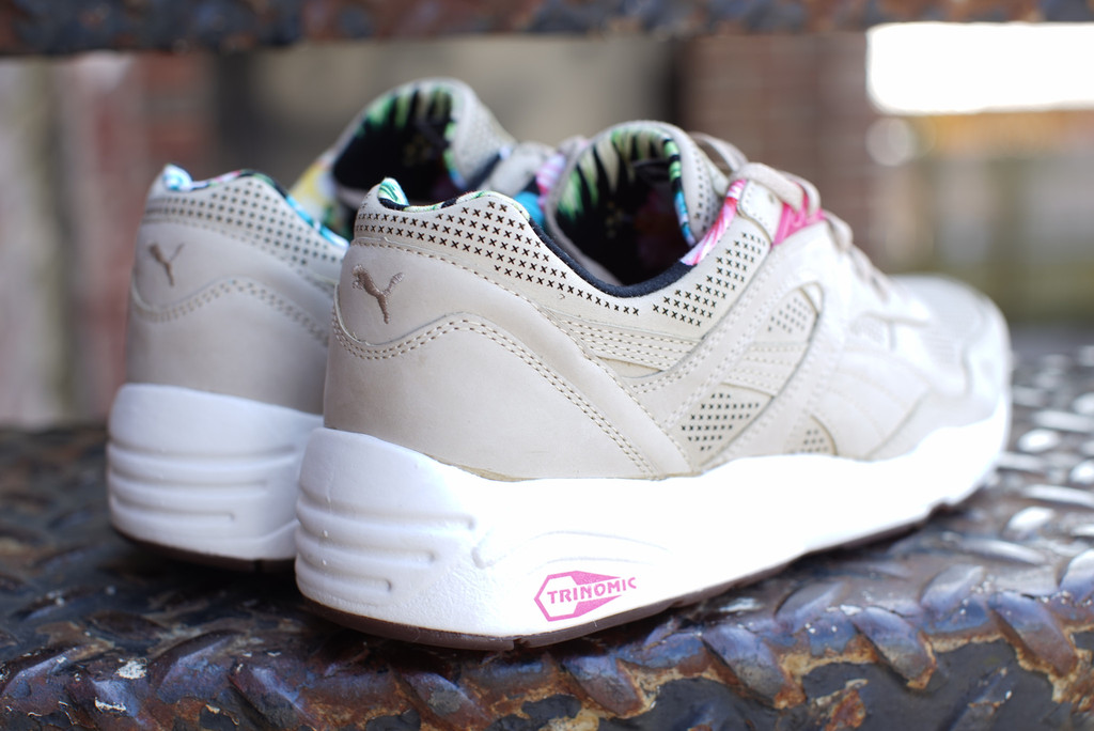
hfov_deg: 39.6
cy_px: 366
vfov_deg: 27.0
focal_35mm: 50
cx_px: 547
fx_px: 1520
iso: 64
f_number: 4.5
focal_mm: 50
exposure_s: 1/50
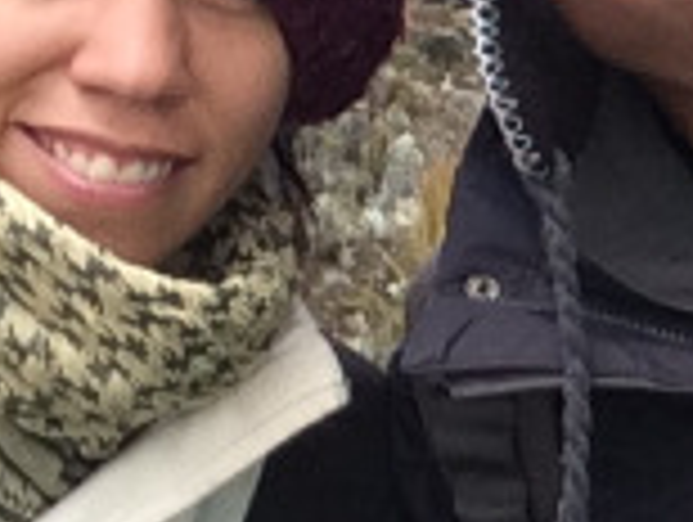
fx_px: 2947
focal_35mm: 147
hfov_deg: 12.3
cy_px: 230
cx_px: 1249
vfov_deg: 10.1
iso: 50
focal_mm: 2.15
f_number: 2.4
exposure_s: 1/616
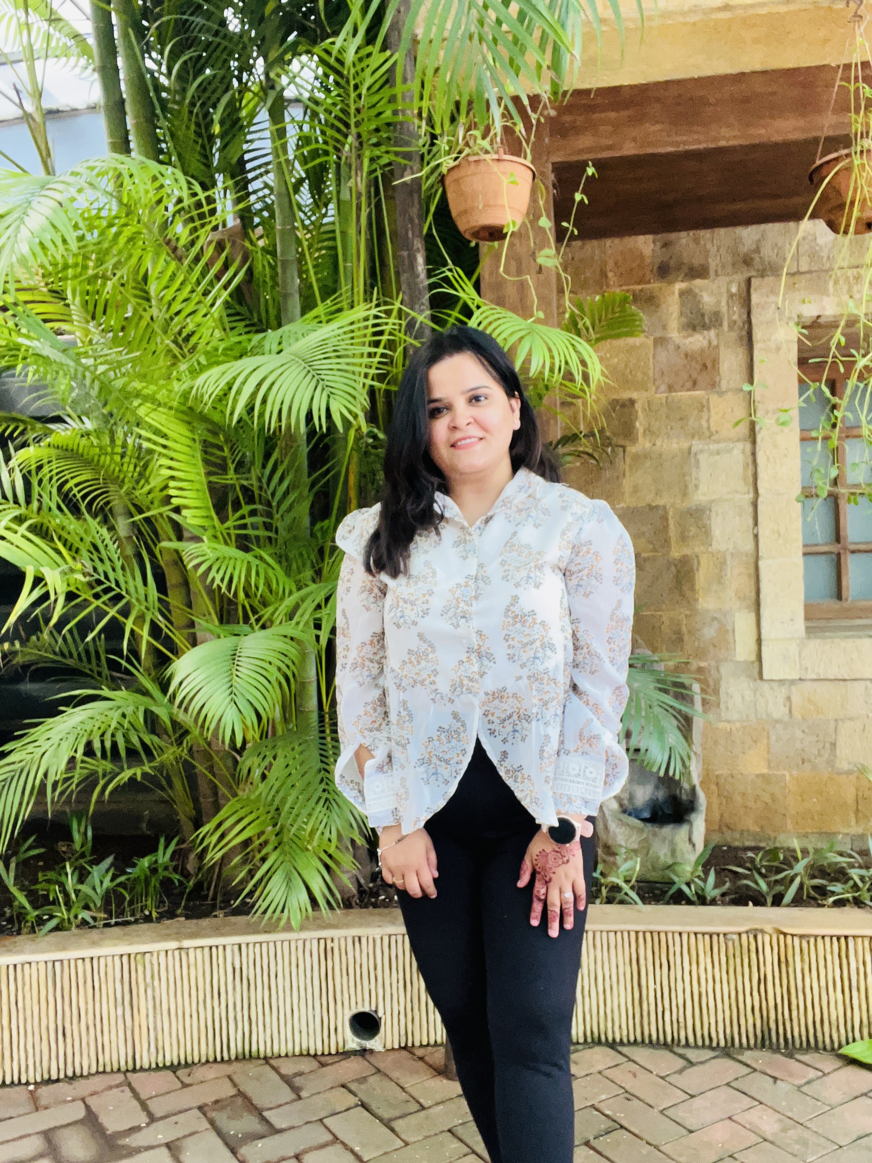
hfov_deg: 46.8
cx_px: 436
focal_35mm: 30
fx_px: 1008
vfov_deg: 60.0
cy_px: 582
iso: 160
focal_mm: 2.71
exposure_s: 1/60
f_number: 2.2
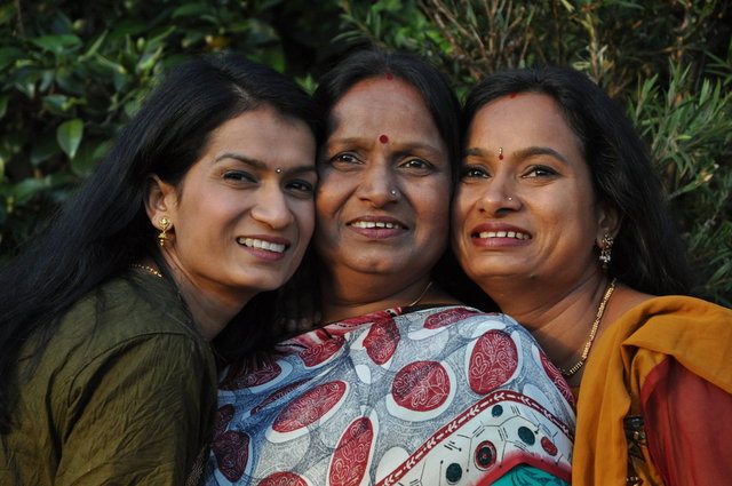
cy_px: 243
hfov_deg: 16.1
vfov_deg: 10.7
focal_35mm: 128
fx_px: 2589
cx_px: 366
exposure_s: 1/250
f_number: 5.6
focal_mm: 85
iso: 800
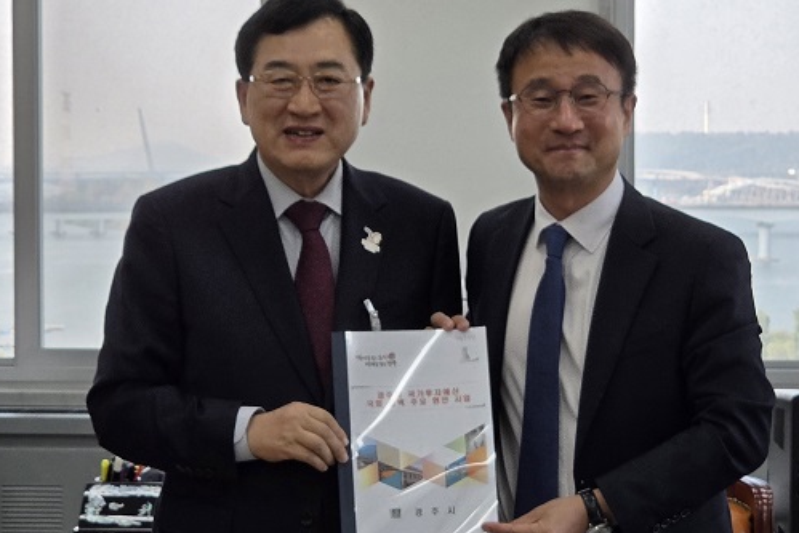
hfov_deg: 22.1
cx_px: 428
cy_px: 280
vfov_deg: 14.9
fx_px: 2042
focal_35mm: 92
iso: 40
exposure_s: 1/120
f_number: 2.4
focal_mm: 7
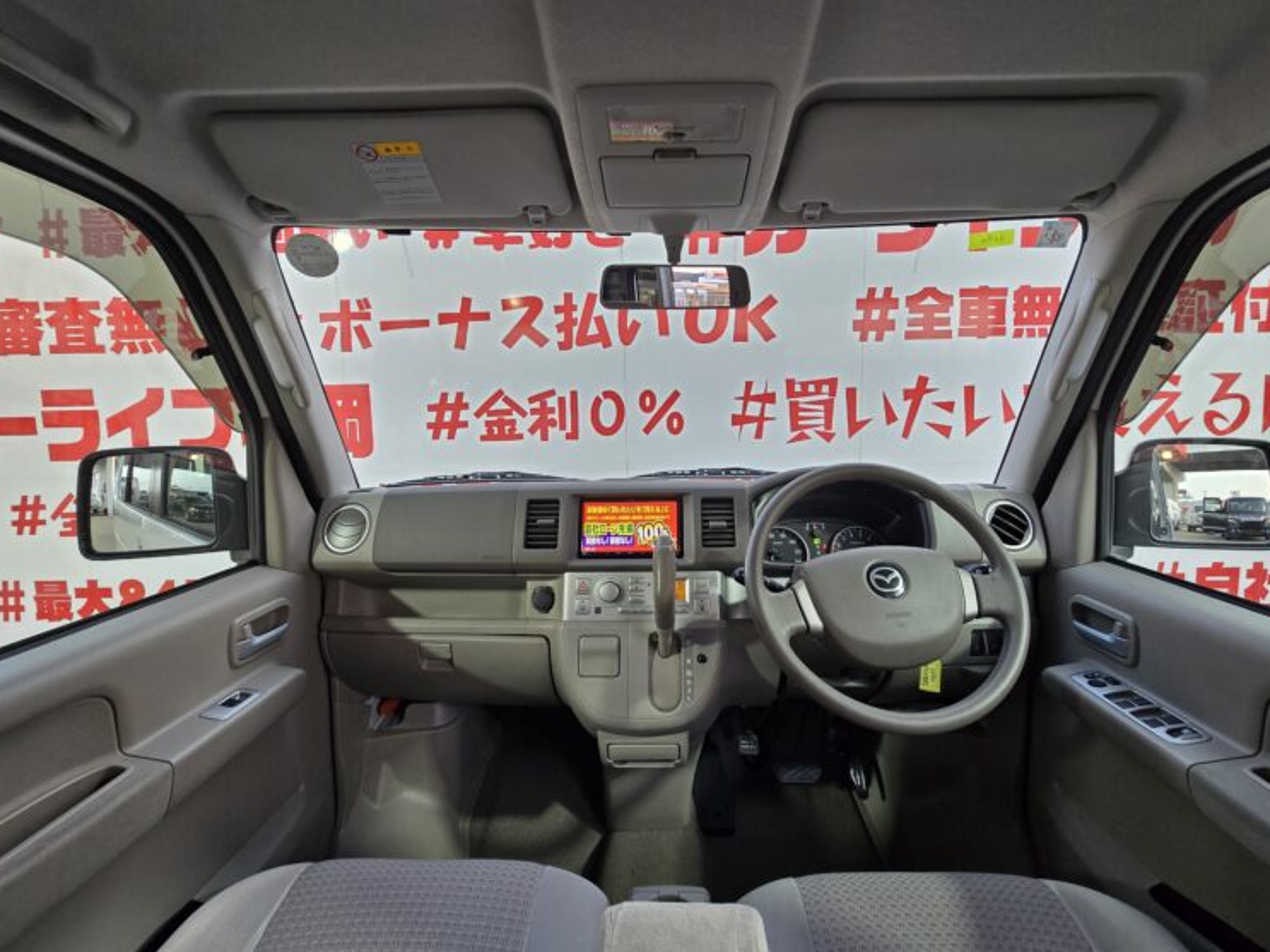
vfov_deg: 85.6
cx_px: 661
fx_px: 514
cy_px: 456
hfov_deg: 102.0
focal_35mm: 14
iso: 125
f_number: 2.2
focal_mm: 2.2
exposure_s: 1/60
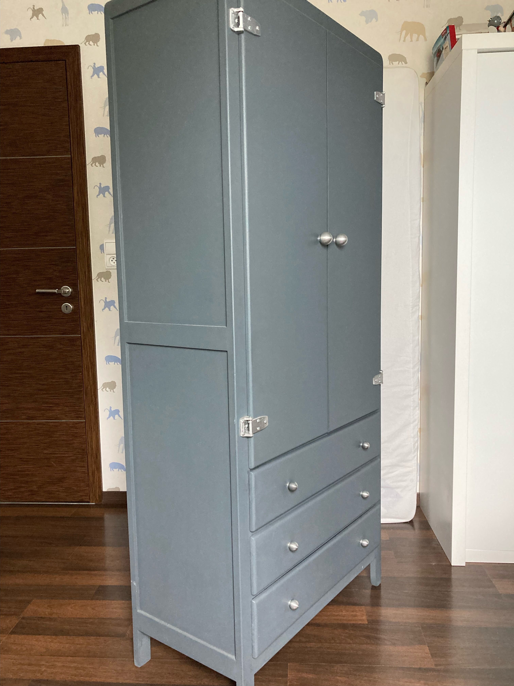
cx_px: 257
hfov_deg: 49.7
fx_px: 554
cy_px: 343
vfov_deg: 63.4
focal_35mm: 28
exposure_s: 1/60
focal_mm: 3.99
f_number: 1.8
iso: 250
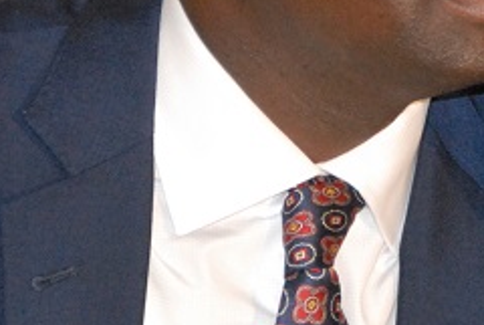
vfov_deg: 2.7
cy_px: 43
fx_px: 6869
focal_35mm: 510
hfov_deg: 4.0
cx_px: 411
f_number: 5.6
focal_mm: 102
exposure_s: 1/60
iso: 1600
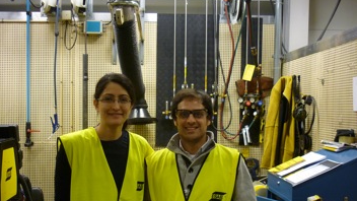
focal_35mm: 45
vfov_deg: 26.3
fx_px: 426
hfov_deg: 45.4
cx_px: 154
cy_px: 140
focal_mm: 5.5
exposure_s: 1/30
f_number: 2.8
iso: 200
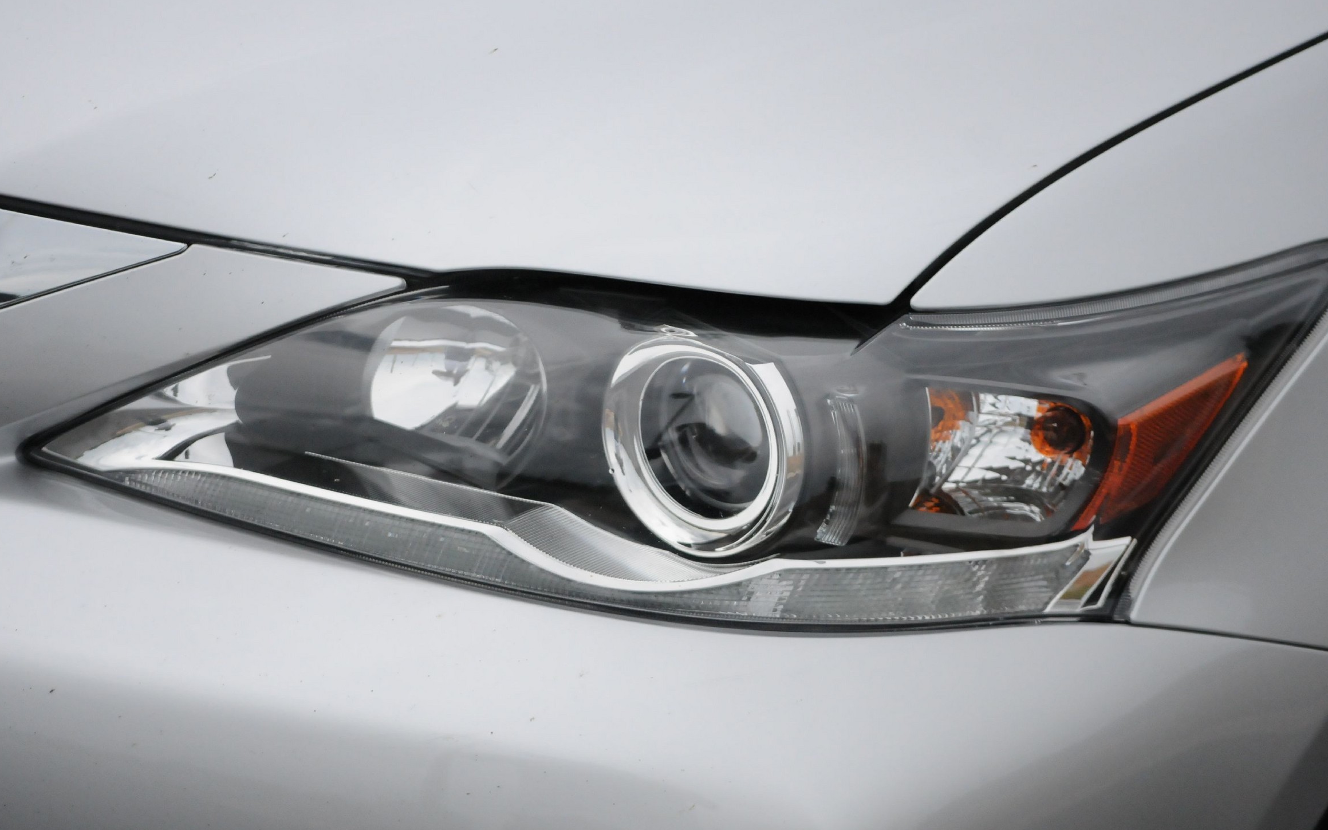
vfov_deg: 14.4
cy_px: 373
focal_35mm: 91
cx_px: 649
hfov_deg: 22.9
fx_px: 3277
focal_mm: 55
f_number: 4.5
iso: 2000
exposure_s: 1/1000
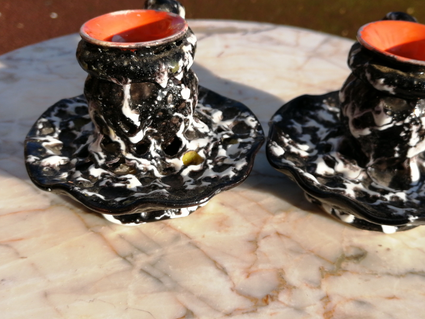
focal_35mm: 39
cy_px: 158
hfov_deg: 47.7
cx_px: 249
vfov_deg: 36.8
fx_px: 479
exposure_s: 1/1064
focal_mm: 3.95
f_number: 1.8
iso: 50
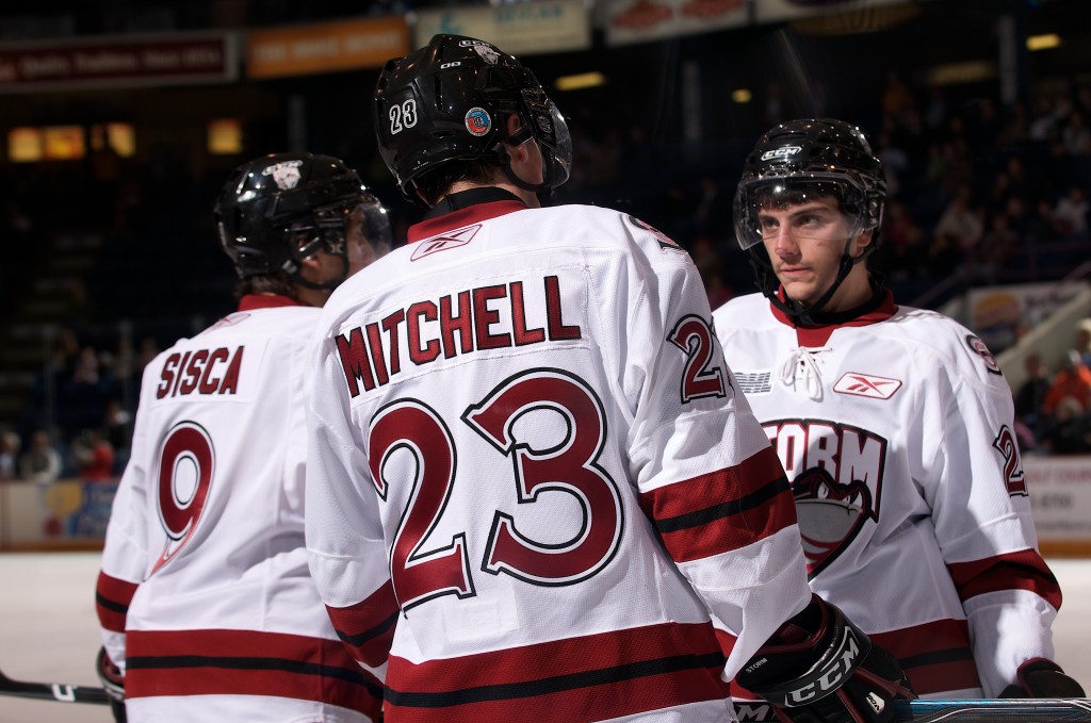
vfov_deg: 13.0
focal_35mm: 105
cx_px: 546
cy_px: 362
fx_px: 3177
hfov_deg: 19.5
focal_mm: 70
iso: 200
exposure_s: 1/250
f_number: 4.5
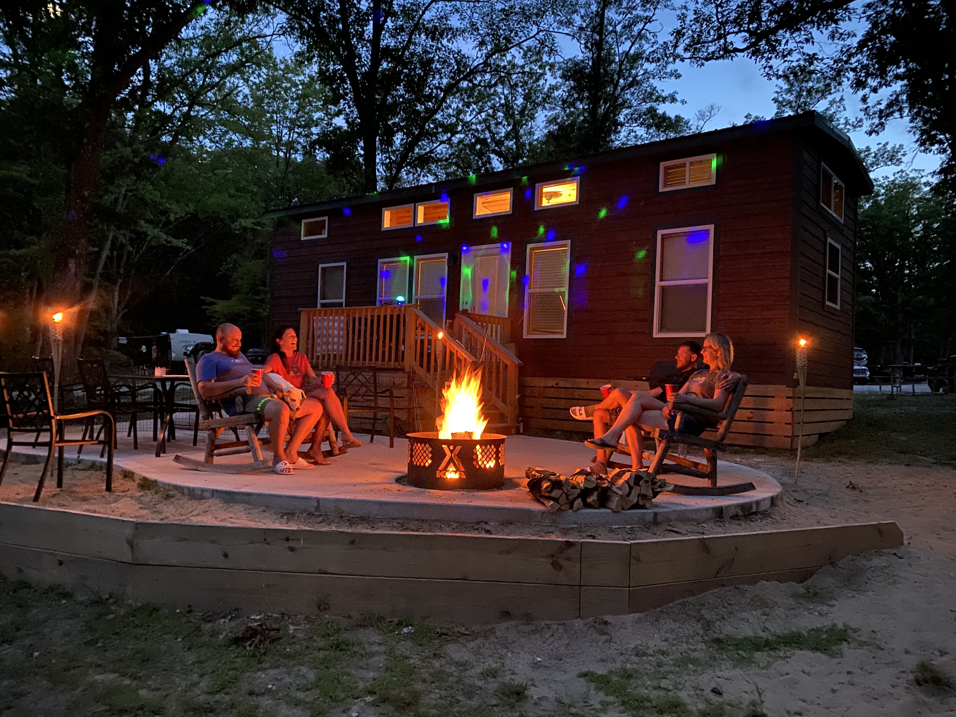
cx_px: 478
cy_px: 358
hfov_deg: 67.3
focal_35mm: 26
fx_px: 718
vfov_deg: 53.1
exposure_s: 1/8
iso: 1250
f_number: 1.8
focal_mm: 4.25
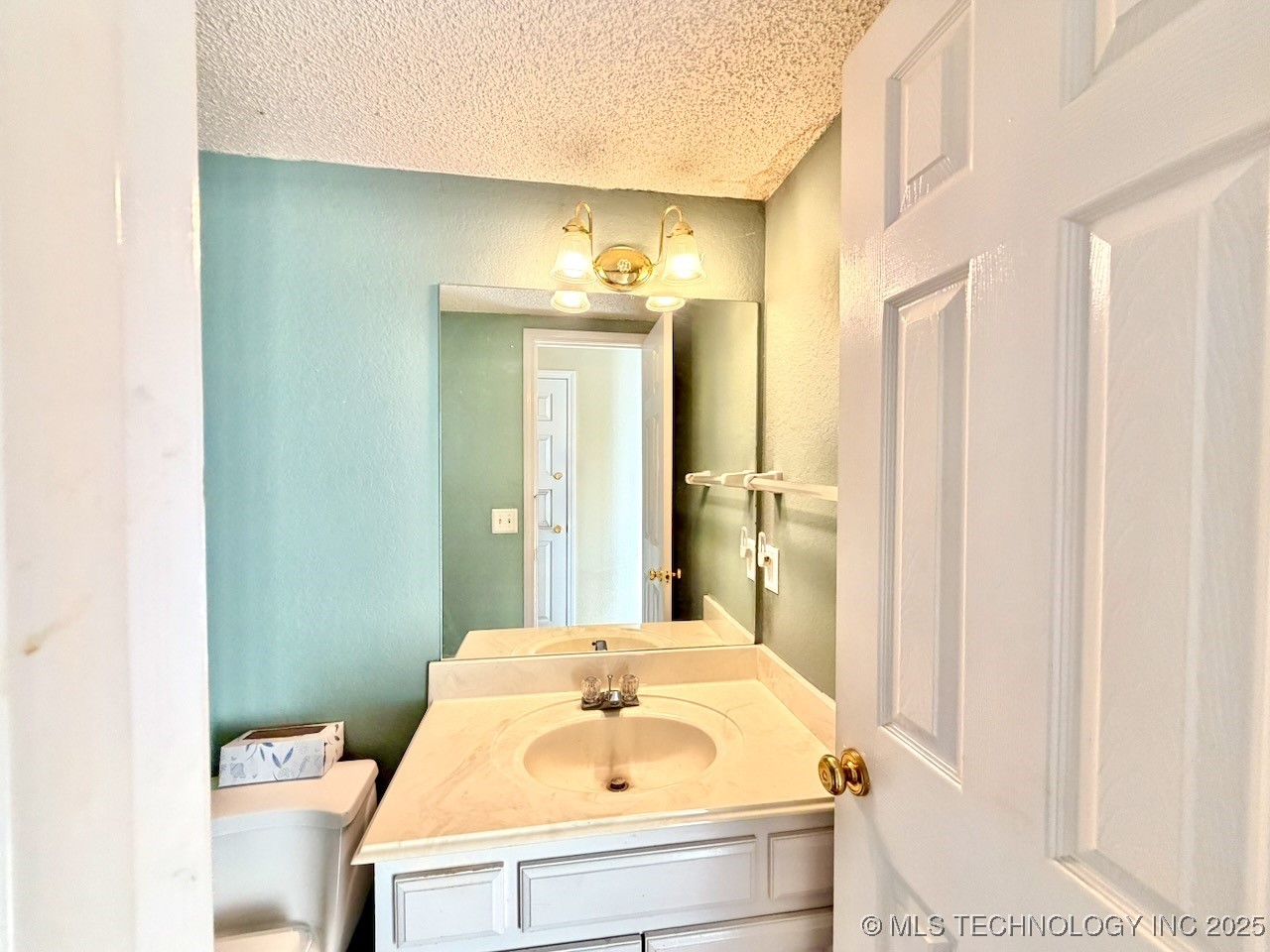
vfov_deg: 85.7
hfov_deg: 102.1
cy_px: 476
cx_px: 635
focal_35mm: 14
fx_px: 514
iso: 250
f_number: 2.2
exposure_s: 1/60
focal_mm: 2.22
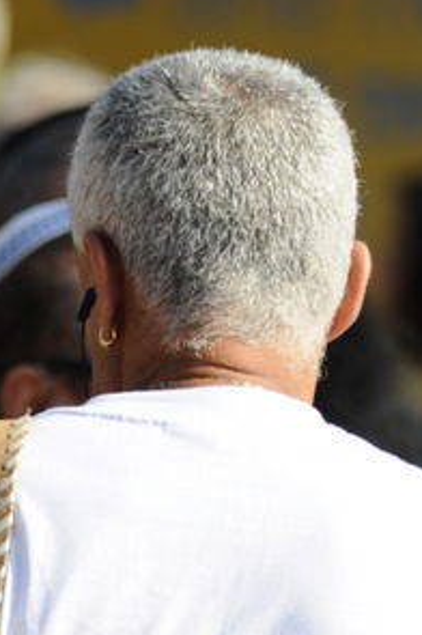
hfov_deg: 1.5
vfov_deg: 2.3
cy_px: 738
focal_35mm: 894
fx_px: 15755
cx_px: 78
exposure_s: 1/1000
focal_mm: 220
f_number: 4
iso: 200
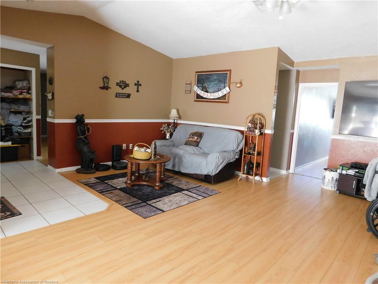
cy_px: 142
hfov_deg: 73.9
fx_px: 251
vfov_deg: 58.9
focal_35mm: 23
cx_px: 189
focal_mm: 4
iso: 400
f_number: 3
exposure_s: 1/13
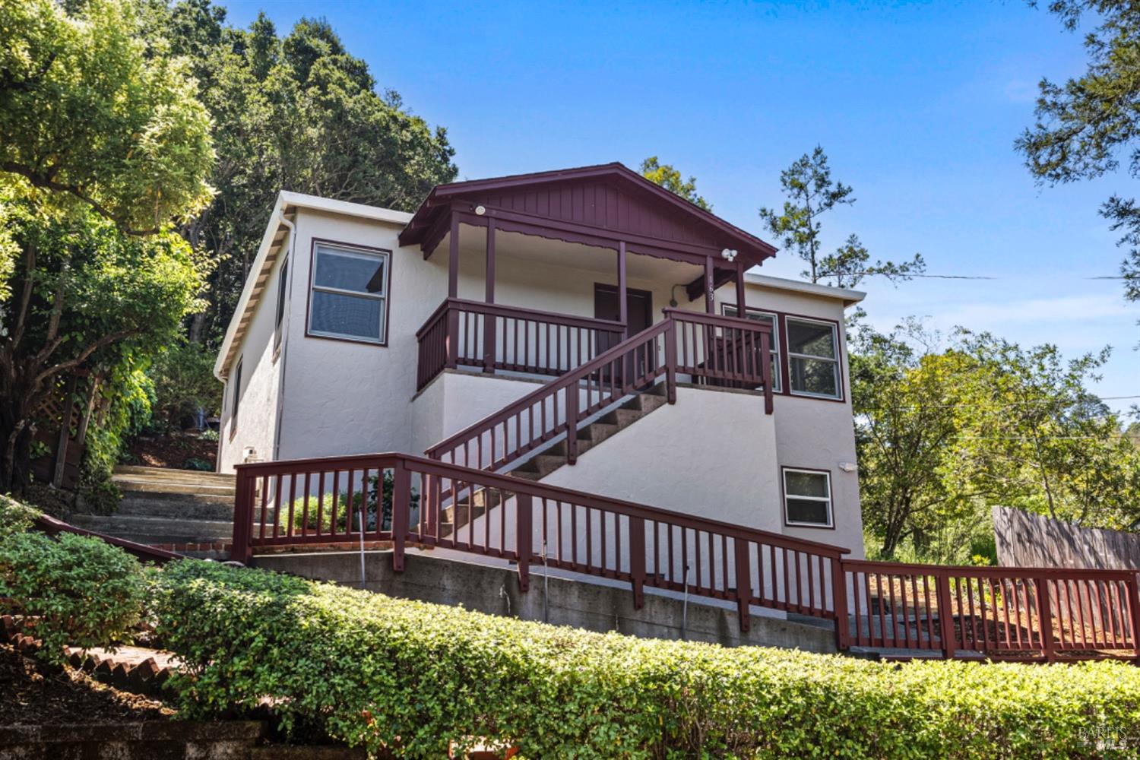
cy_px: 380
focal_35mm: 33
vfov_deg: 40.0
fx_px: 1045
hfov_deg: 57.2
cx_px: 570
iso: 400
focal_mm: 33
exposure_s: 1/100
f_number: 8
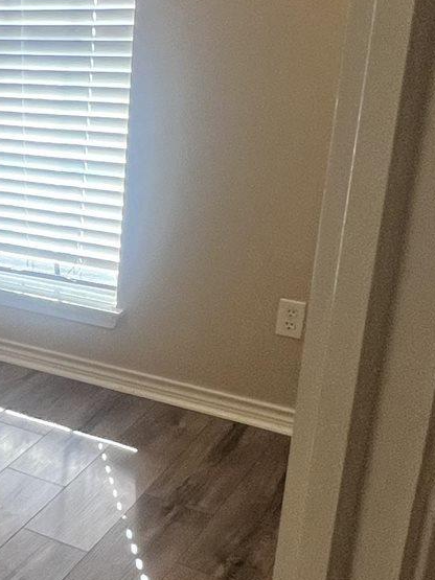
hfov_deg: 22.0
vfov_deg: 35.6
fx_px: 905
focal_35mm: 54
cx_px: -230
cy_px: 293
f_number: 1.8
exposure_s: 1/120
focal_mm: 1.57
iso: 160
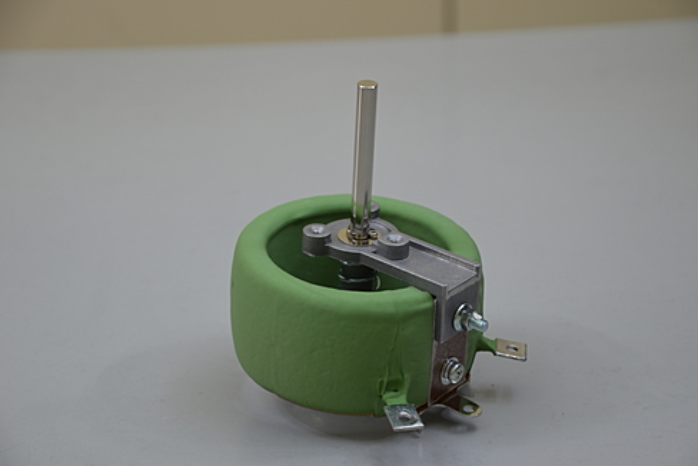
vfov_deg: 14.4
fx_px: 1843
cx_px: 350
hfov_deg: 21.4
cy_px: 235
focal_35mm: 95
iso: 320
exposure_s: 1/60
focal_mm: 62
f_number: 5.6
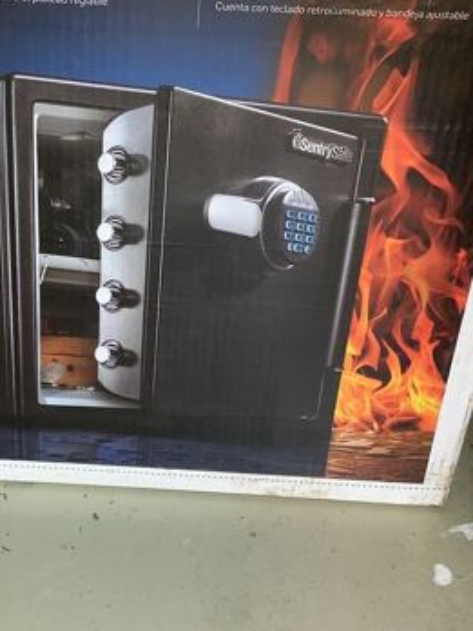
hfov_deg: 25.5
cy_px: 241
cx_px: 154
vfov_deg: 33.6
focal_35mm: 57
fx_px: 1038
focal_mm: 3.3
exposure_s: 1/120
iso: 64
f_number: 2.4
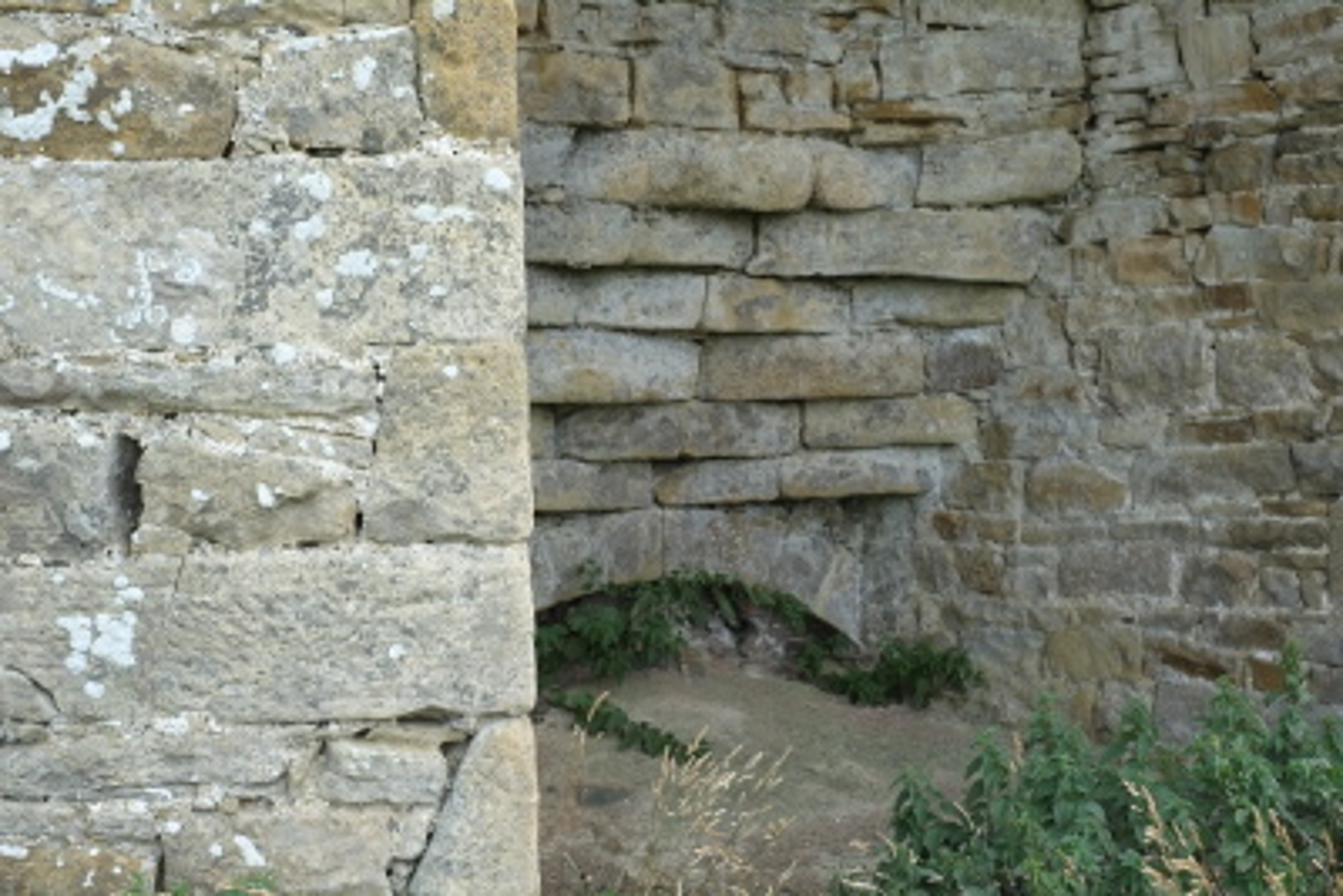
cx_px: 672
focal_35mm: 53
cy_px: 448
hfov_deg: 37.5
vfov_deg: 25.5
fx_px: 1978
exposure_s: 1/140
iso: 200
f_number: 5
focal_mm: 35
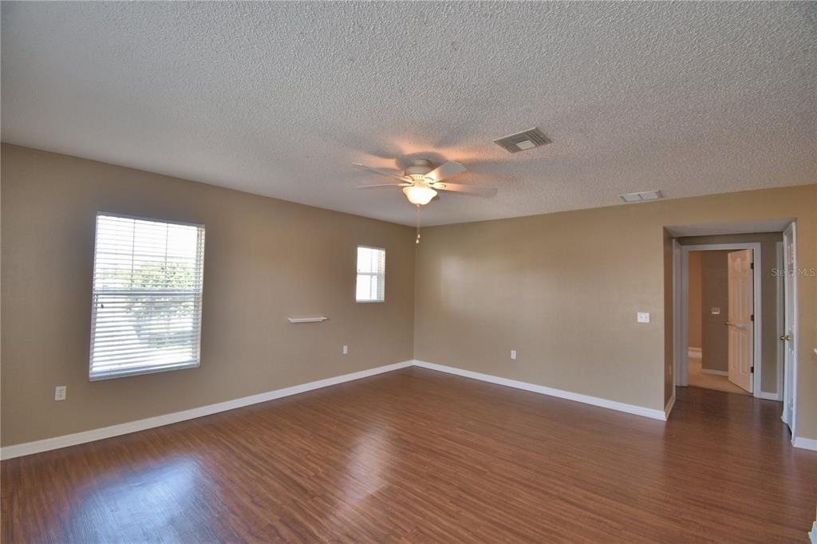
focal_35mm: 15
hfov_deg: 100.4
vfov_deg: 77.3
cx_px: 408
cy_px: 272
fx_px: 340
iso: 200
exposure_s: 1/60
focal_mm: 10
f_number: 4.5
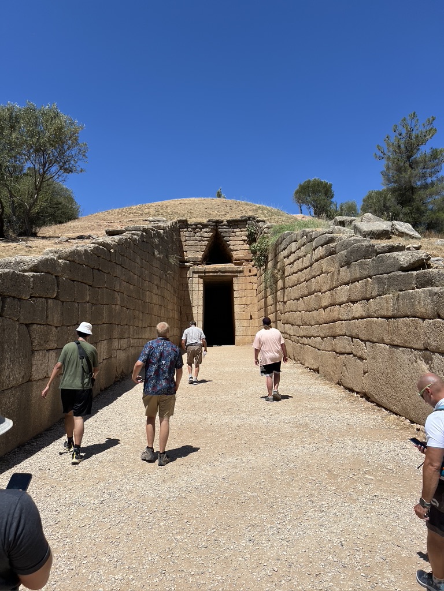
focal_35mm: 26
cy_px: 296
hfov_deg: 53.1
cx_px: 222
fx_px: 445
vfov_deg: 67.3
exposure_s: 1/6211
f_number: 1.5
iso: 50
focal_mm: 5.7
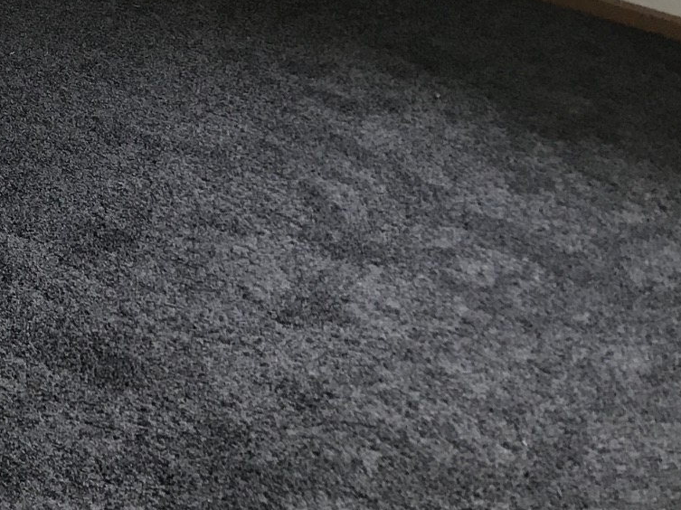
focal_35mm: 75
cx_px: -153
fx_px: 1475
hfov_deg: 23.6
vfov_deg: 18.8
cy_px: -63
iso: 40
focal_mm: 3.99
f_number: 1.8
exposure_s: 1/24
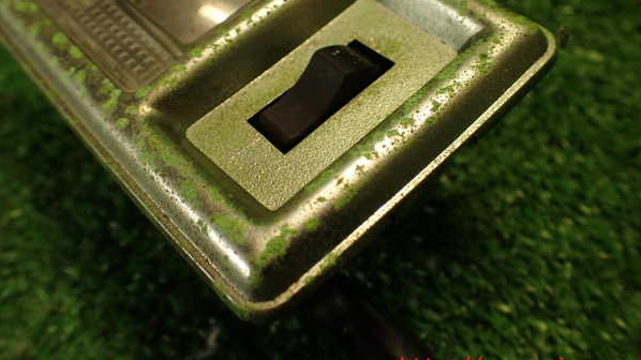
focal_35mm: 35
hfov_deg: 56.6
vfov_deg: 33.6
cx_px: 320
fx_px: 595
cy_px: 140
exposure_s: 1/50
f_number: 2.4
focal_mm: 5.79
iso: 200
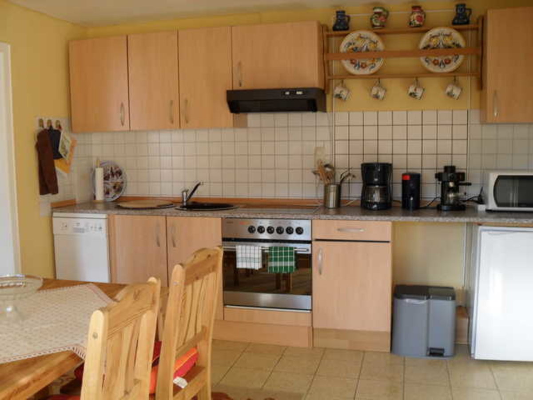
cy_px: 200
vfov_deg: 40.7
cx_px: 266
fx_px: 539
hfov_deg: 52.6
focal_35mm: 35
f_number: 2.8
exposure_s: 1/60
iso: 100
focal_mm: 6.2
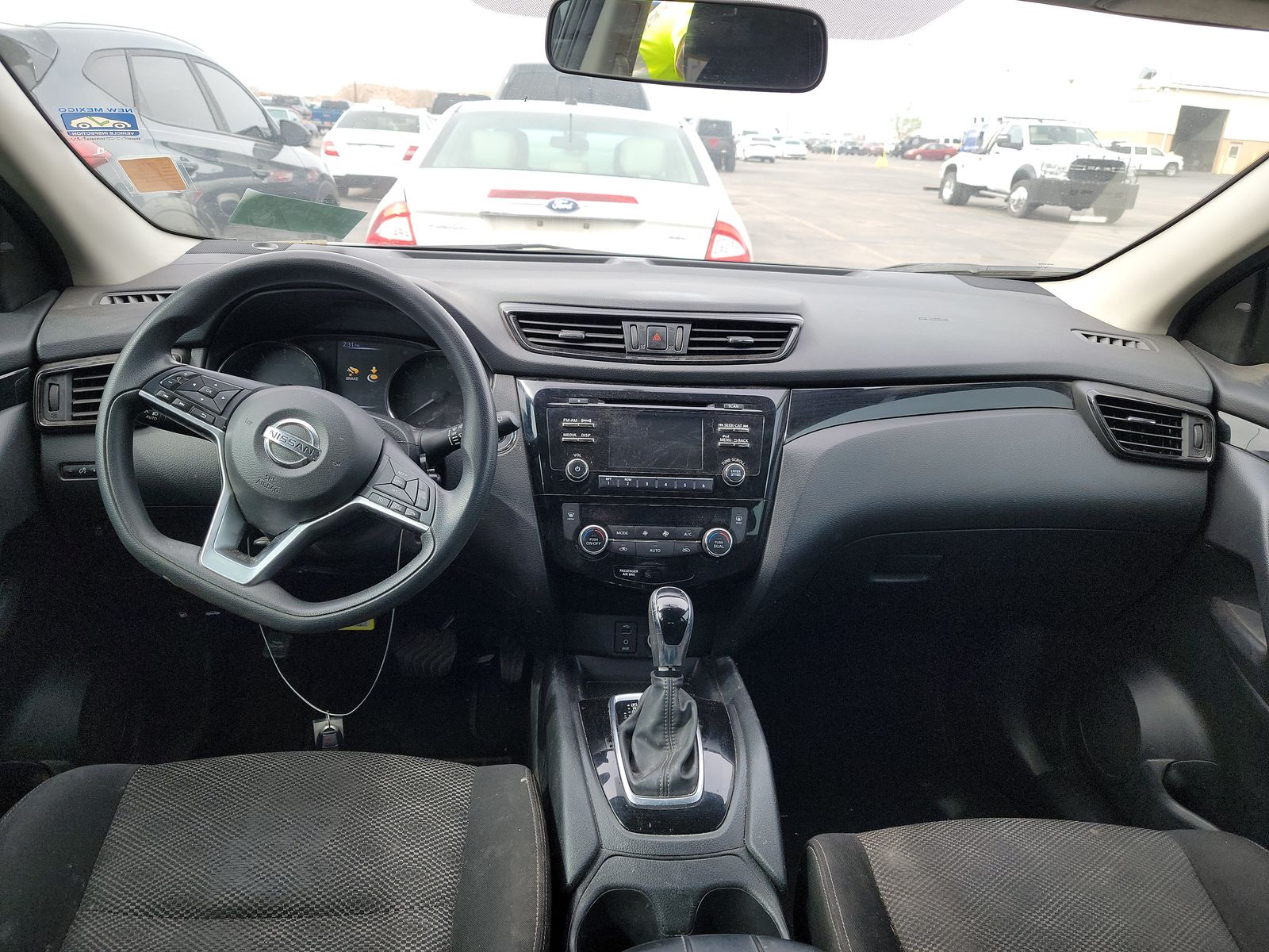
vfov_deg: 56.8
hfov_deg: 71.6
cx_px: 634
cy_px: 476
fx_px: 880
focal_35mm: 24
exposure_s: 1/119
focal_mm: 6.7
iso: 56
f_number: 1.8
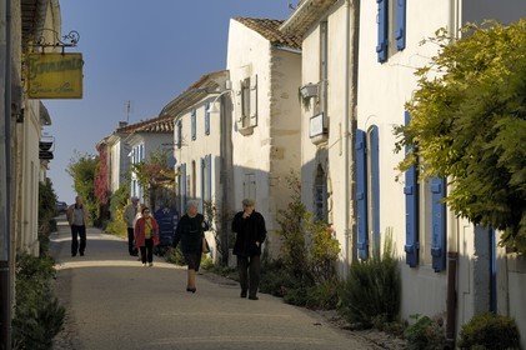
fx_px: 1533
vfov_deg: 13.0
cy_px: 175
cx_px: 263
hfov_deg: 19.5
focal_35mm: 105
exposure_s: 1/160
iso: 100
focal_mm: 70
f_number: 12
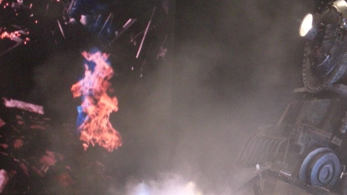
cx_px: 279
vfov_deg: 5.6
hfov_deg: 10.0
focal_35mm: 215
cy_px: 189
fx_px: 1978
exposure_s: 1/200
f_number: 5.1
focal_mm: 23.7
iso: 800
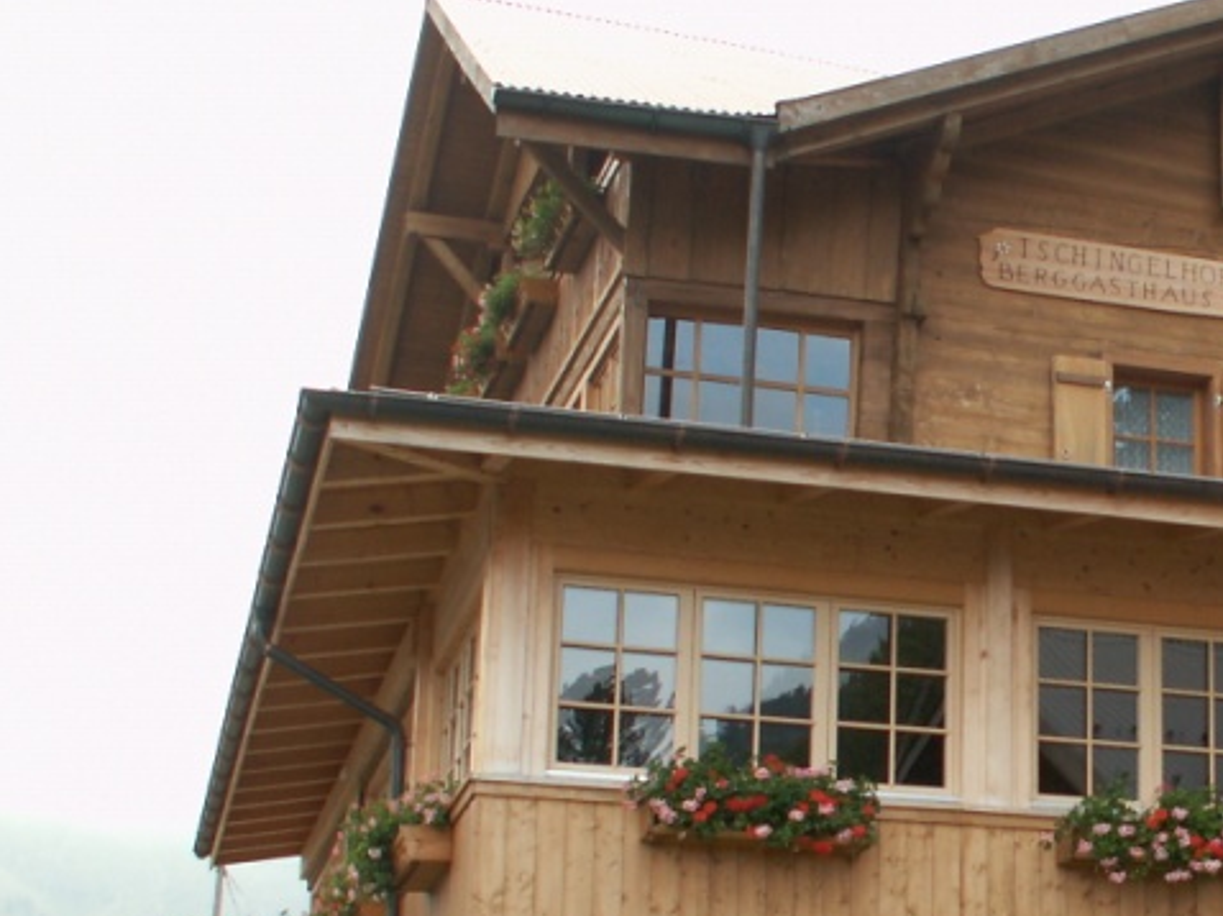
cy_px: 627
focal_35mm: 75
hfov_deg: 24.6
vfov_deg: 19.5
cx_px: 1259
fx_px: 2648
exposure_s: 1/50
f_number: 3.5
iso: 50
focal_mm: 5.86
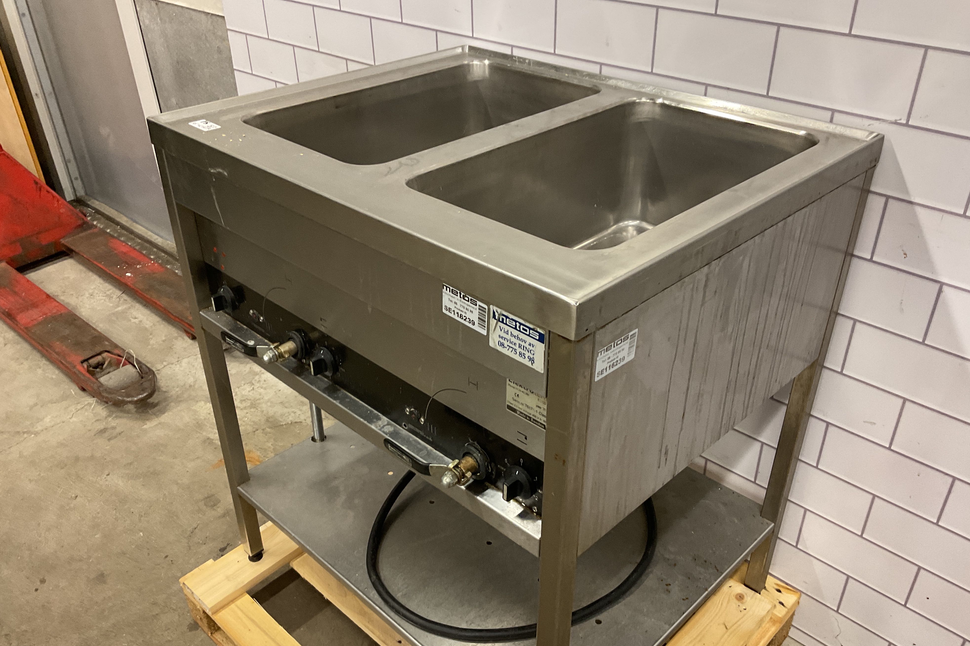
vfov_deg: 42.2
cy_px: 366
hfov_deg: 60.3
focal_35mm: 31
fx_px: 835
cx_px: 482
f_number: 1.8
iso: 125
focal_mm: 3
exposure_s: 1/50
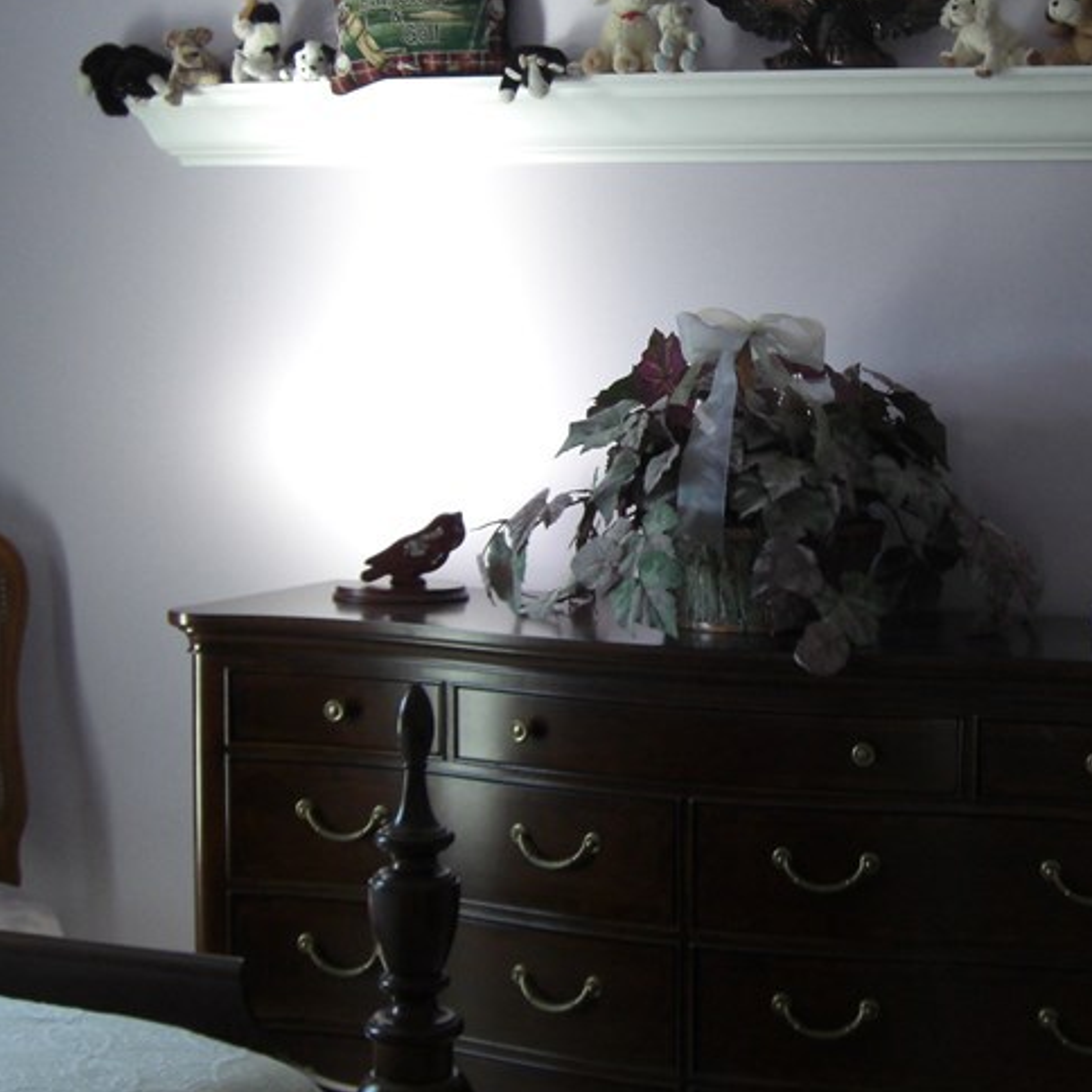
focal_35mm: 71
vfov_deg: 24.3
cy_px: 444
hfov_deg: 23.9
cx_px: 882
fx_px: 2534
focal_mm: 7.9
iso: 200
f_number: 2.8
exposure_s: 1/80
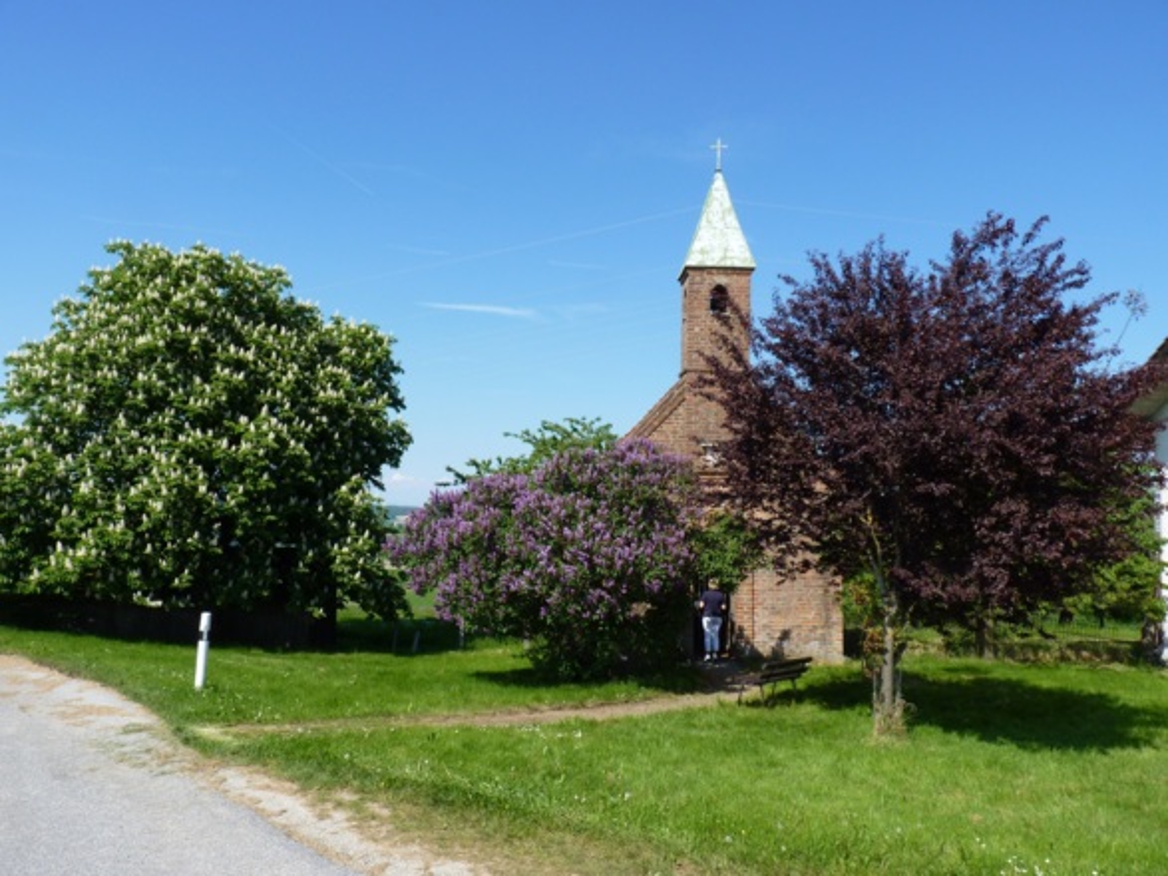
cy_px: 438
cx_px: 584
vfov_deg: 51.3
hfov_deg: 65.3
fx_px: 911
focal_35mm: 27
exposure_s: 1/250
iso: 80
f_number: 5.6
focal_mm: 4.8
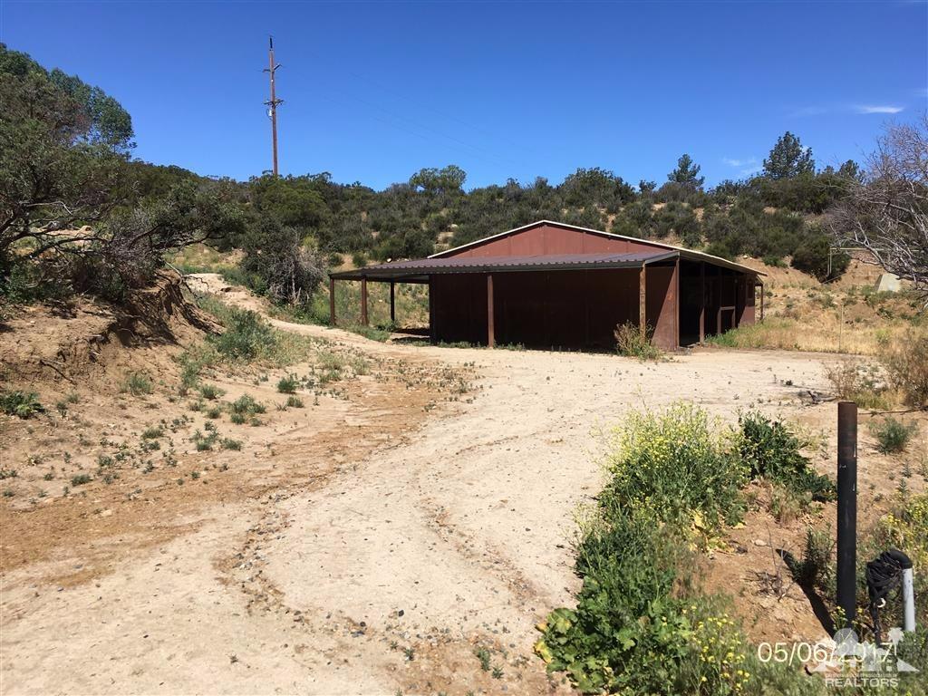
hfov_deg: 61.7
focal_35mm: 29
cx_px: 464
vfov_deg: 48.2
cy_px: 348
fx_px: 777
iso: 25
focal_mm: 4.15
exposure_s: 1/2404
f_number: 2.2
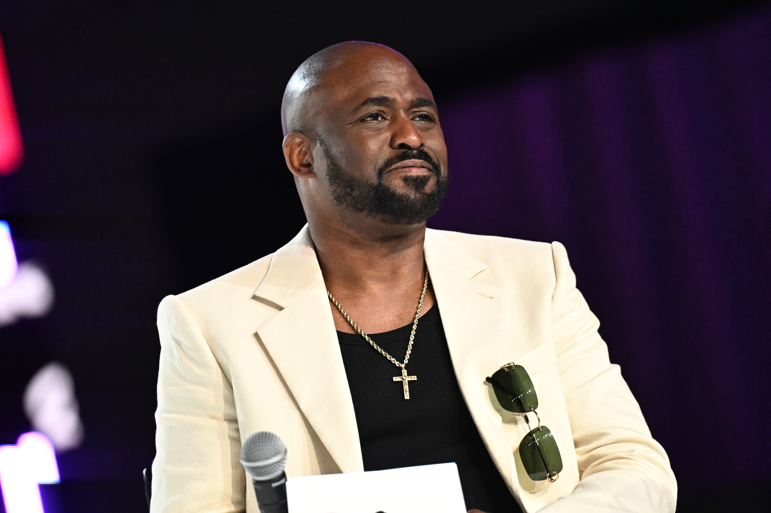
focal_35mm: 292
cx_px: 386
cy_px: 256
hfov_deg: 7.1
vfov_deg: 4.7
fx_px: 6252
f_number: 2.8
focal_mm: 195
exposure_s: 1/2500
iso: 3200
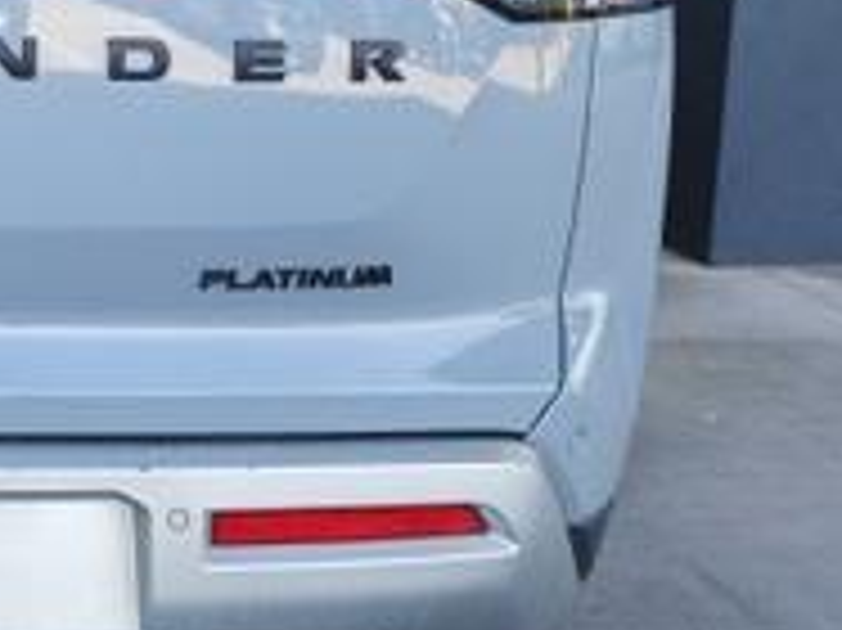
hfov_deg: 28.3
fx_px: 1507
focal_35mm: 62
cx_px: -95
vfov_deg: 23.0
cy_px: 63
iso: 75
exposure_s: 1/120
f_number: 1.8
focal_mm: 6.4
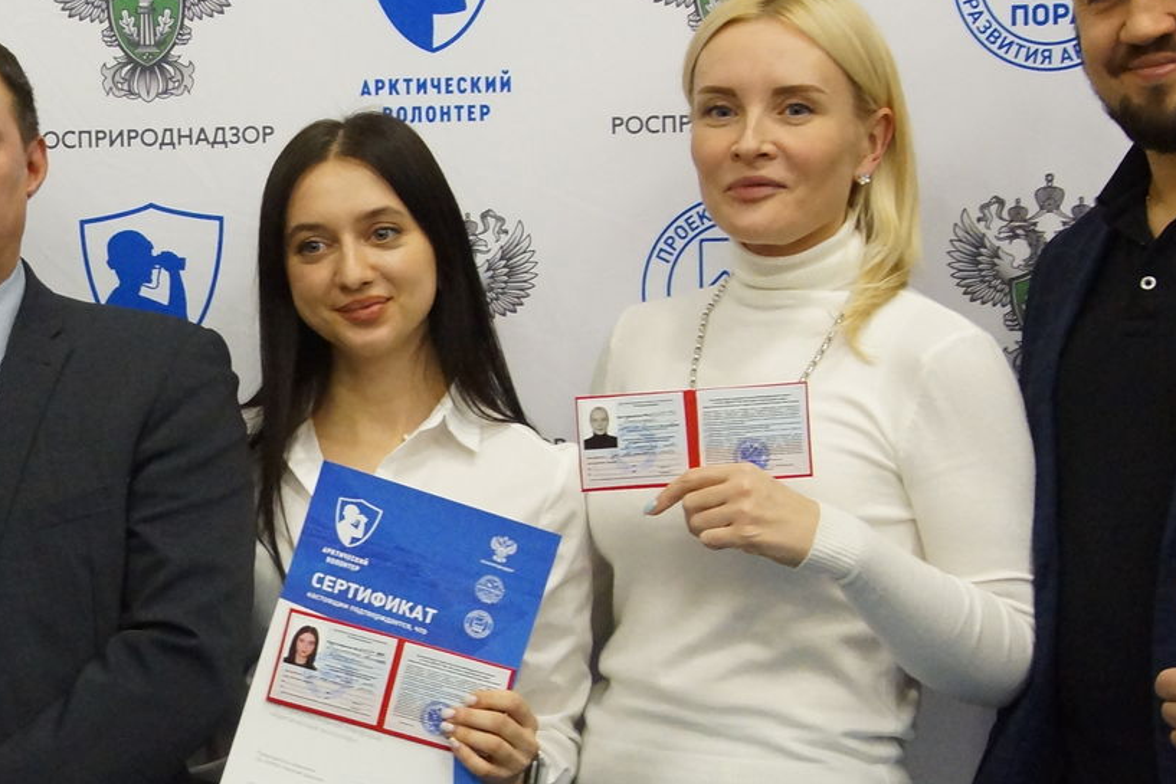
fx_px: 3561
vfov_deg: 12.5
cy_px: 548
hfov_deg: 18.2
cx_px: -24
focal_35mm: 109
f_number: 2.8
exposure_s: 1/125
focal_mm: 28
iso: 1600
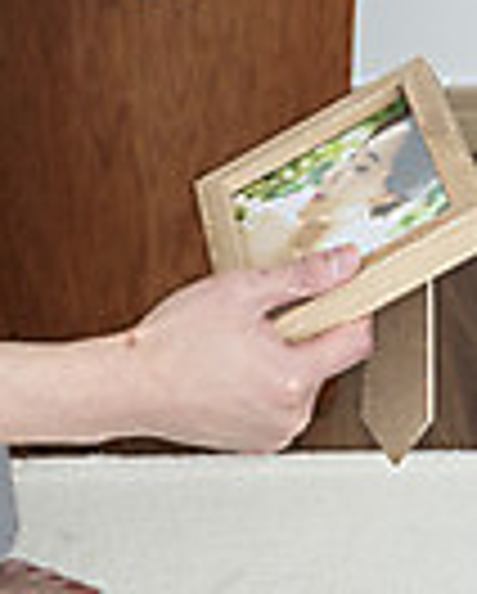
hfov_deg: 9.9
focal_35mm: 156
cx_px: 16
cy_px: -234
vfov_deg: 11.9
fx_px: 2747
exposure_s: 1/125
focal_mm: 55
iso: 320
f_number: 4.5
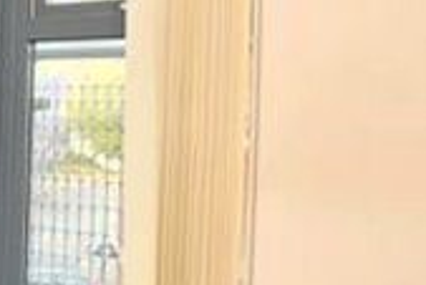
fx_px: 734
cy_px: 117
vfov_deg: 21.9
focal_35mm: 62
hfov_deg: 18.6
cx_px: -449
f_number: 5
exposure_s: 1/100
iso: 800
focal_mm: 10
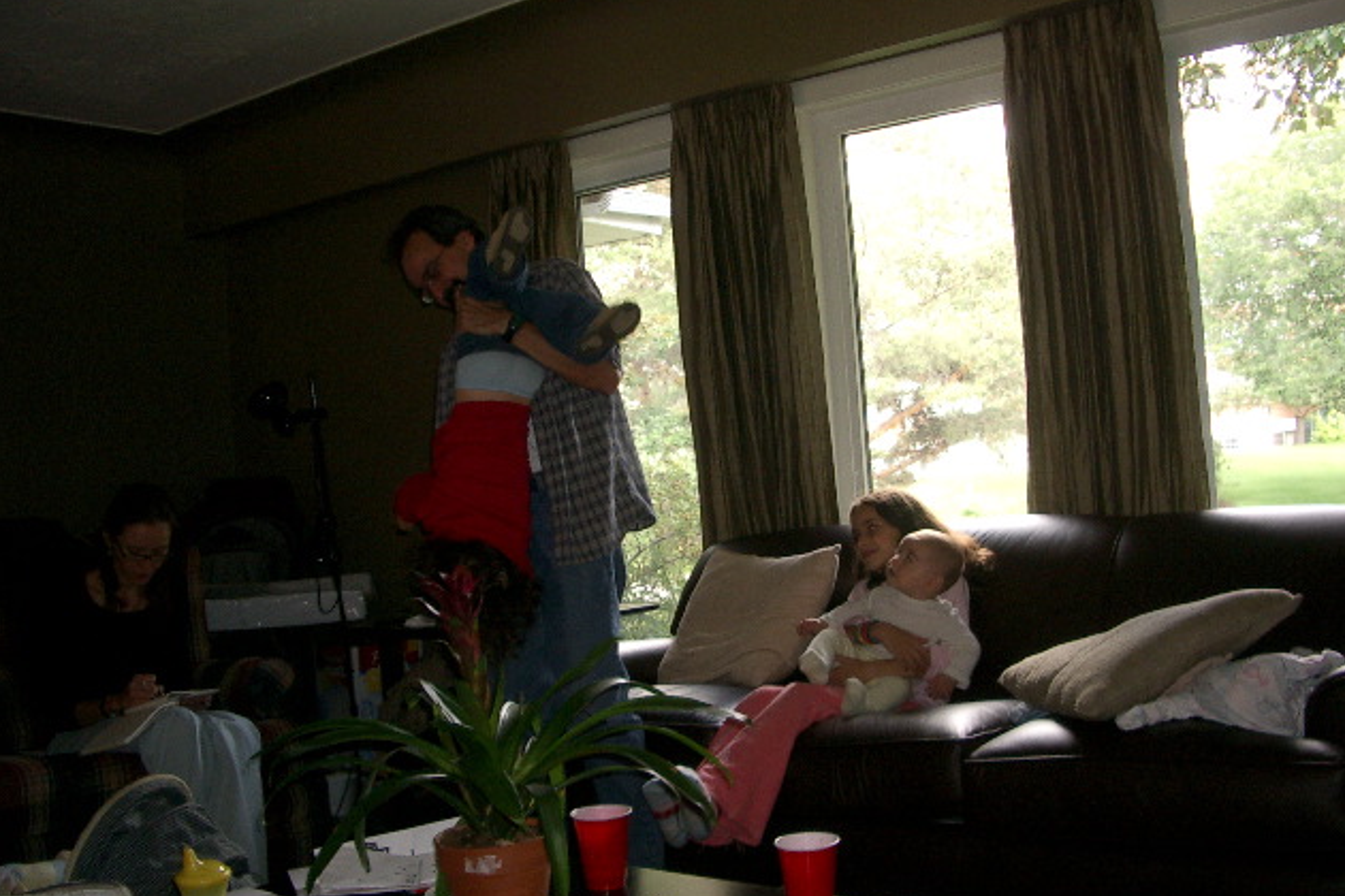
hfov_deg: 51.9
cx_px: 679
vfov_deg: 35.9
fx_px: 1382
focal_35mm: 37
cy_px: 463
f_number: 2.6
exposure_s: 1/40
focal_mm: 5.8
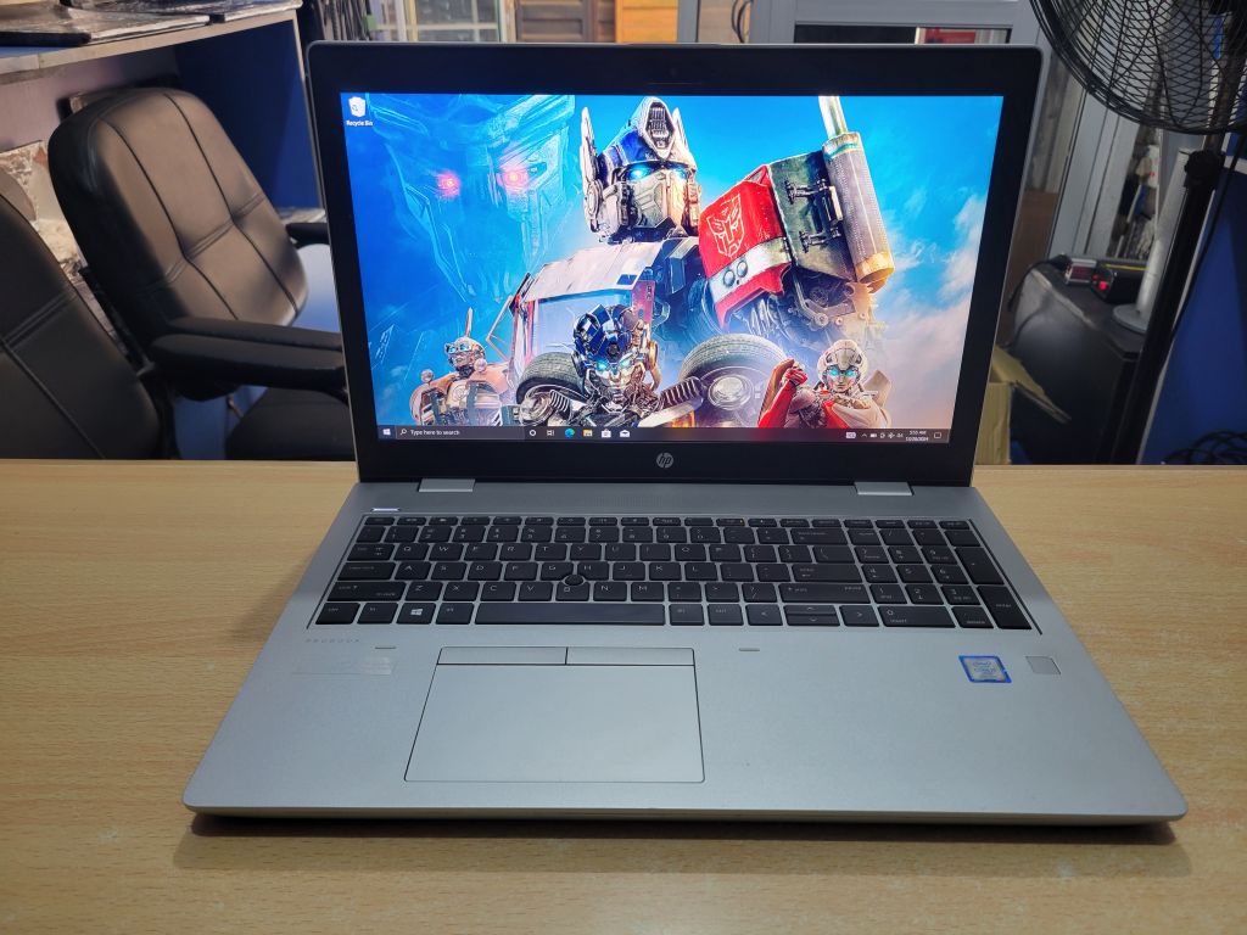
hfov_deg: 67.3
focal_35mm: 26
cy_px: 468
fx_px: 937
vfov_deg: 53.1
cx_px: 624
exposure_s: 1/36
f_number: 1.8
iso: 80
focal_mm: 5.4
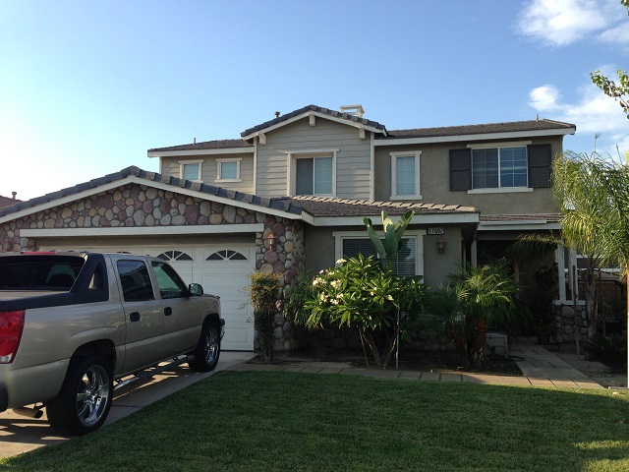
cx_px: 314
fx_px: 600
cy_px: 236
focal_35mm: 33
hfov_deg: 55.4
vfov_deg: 42.9
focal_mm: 4.13
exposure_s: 1/602
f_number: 2.4
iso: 50
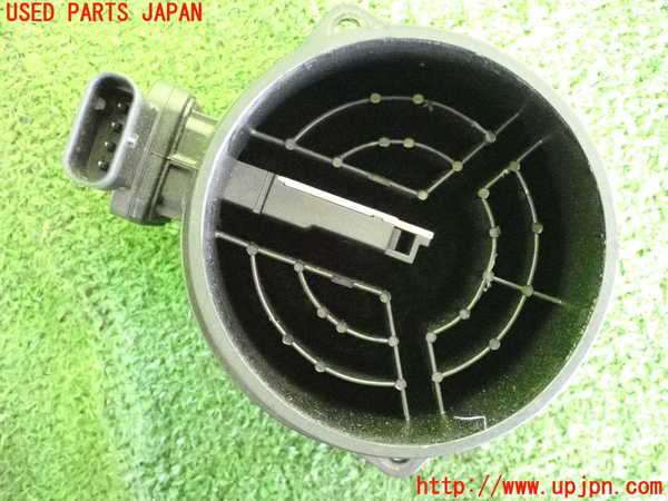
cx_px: 334
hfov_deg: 33.2
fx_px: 1119
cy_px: 250
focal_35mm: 58
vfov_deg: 25.2
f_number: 3.5
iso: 8000
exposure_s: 1/125
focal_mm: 10.35
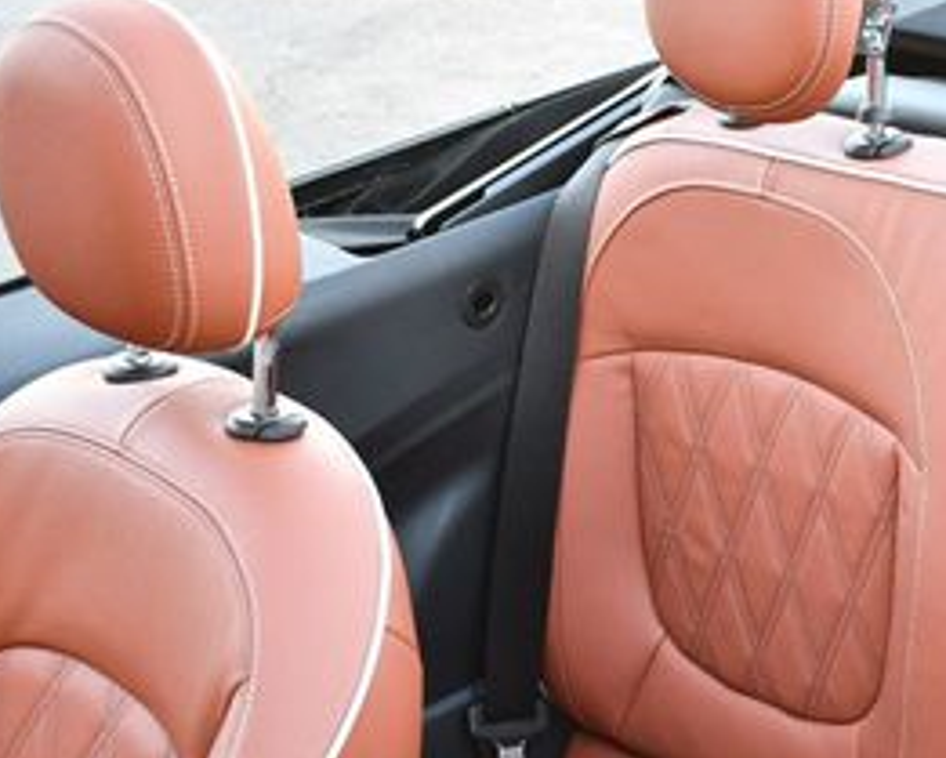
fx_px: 2325
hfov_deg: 21.9
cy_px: 551
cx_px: 1018
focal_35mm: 83
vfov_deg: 18.4
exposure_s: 1/250
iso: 720
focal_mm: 18
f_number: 3.5
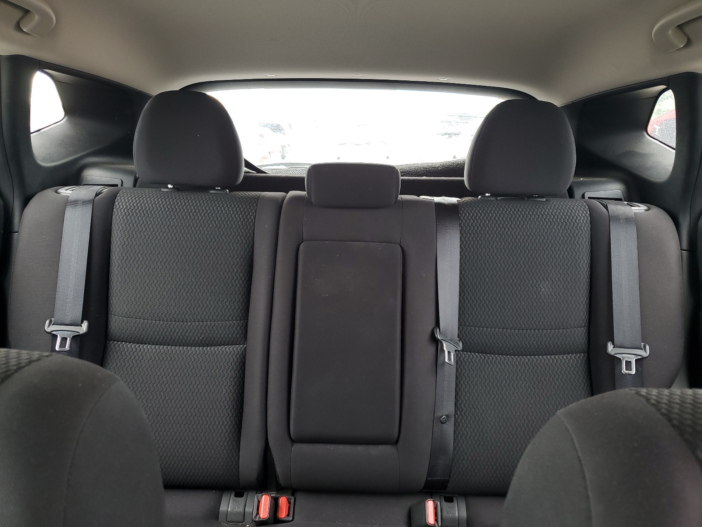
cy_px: 264
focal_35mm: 26
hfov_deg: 67.3
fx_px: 527
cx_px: 351
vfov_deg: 53.1
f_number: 1.5
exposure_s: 1/120
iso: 59
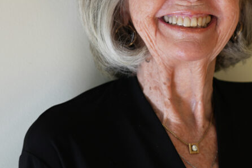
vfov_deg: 9.8
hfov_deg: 14.6
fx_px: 981
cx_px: 181
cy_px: 25
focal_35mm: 140
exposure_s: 1/125
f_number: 4
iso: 250
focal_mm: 61
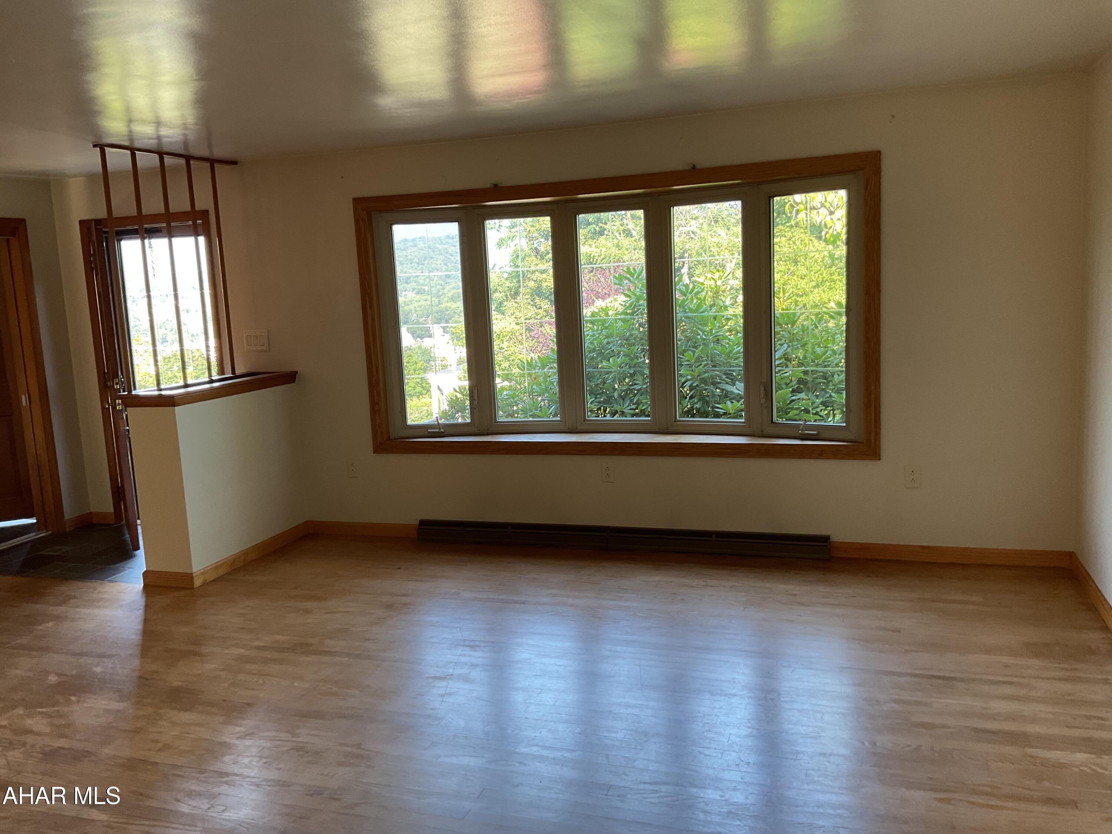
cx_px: 556
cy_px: 417
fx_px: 932
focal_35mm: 29
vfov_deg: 48.2
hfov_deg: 61.7
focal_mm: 3
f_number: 1.8
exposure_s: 1/60
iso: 40
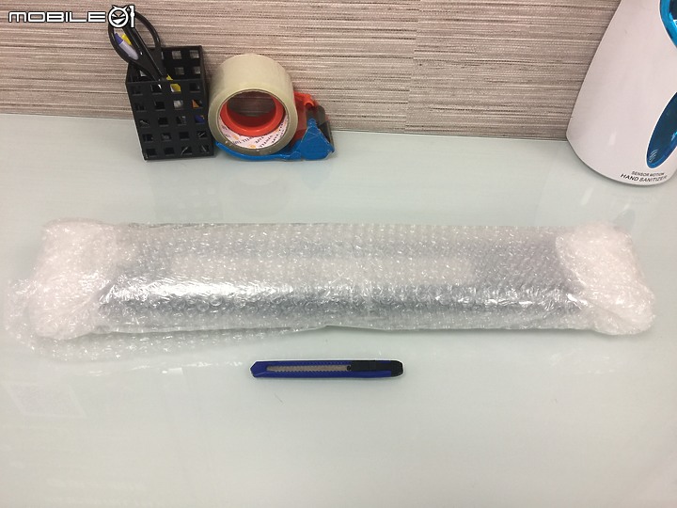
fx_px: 567
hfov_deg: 61.7
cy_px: 254
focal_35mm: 29
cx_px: 338
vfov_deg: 48.2
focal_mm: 4.15
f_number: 2.2
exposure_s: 1/30
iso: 32
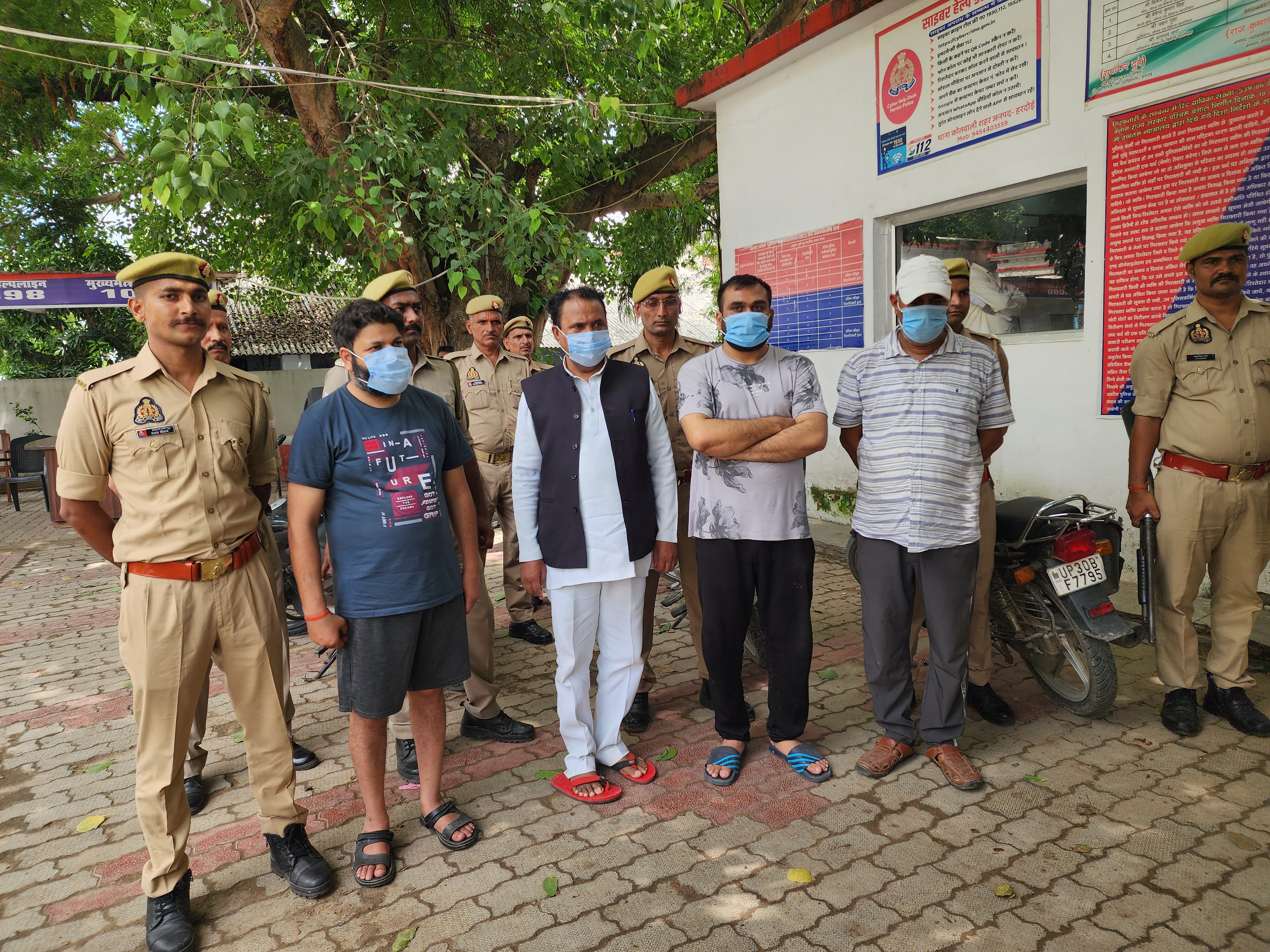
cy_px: 476
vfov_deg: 58.9
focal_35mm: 23
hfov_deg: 73.9
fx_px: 844
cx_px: 635
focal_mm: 6.4
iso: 25
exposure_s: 1/180
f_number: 1.8
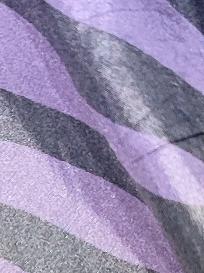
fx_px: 1249
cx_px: -101
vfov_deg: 12.0
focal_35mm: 159
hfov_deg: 9.1
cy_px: 378
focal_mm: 5.89
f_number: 1.89
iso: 1250
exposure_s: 1/50
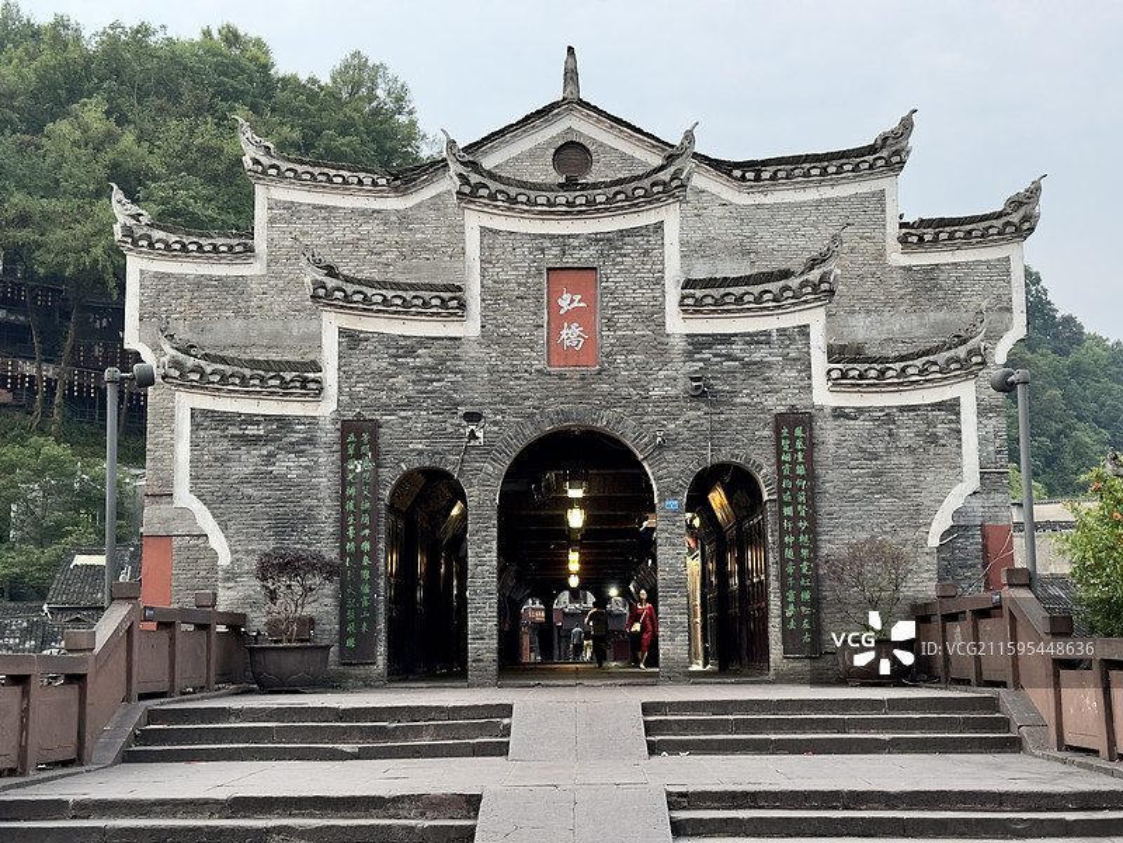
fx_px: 1557
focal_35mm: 48
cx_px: 562
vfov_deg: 30.3
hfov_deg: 39.7
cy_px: 422
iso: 400
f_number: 1.78
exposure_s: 1/40
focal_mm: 6.86
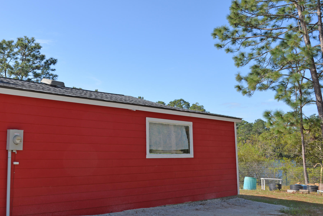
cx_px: 70
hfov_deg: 46.2
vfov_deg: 33.3
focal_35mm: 40
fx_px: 359
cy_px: 84
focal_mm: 24
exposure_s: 1/200
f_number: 8
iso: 100
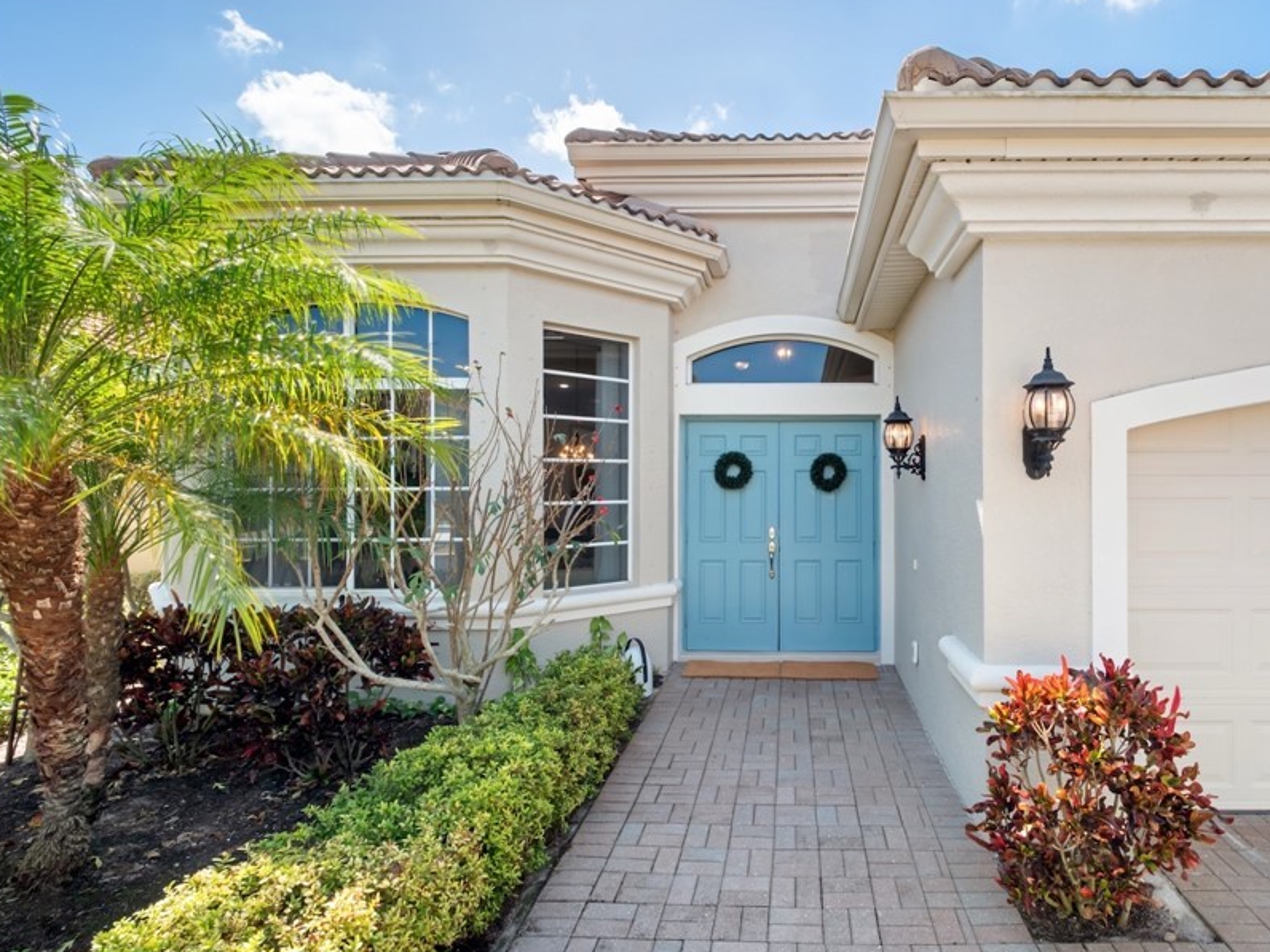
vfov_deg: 71.6
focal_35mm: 18
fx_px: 660
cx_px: 795
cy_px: 494
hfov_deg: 86.0
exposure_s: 1/125
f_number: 7.1
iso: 200
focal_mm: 7
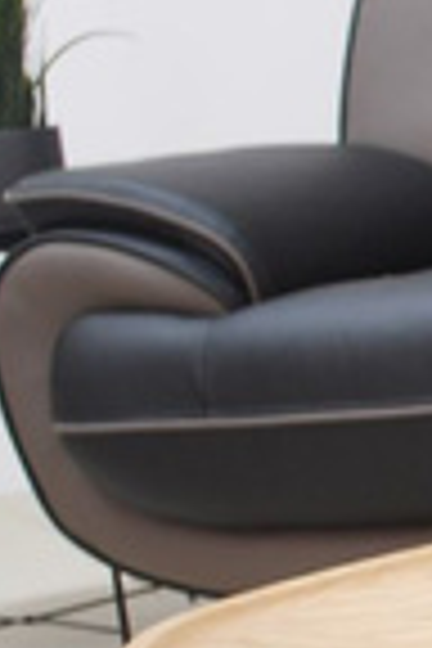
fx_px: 3150
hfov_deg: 7.0
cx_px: 1287
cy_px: 439
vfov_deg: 11.7
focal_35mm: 175
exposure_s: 1/10
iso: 200
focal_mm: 24
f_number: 4.2
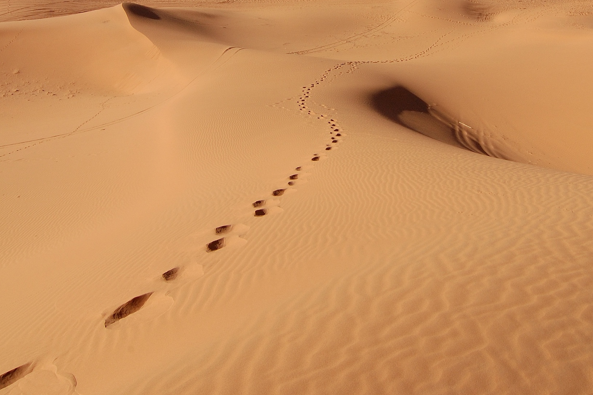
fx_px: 544
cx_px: 331
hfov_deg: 57.1
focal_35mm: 33
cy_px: 36
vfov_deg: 37.3
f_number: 13
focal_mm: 12
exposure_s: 1/250
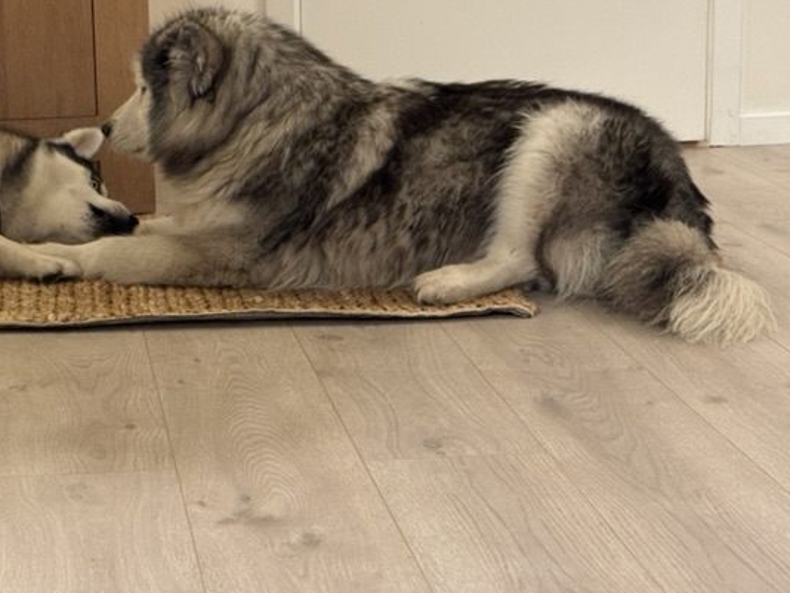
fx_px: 2101
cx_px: 175
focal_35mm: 92
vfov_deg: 16.1
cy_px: 225
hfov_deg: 21.1
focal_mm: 6.76
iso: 320
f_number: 1.78
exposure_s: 1/33
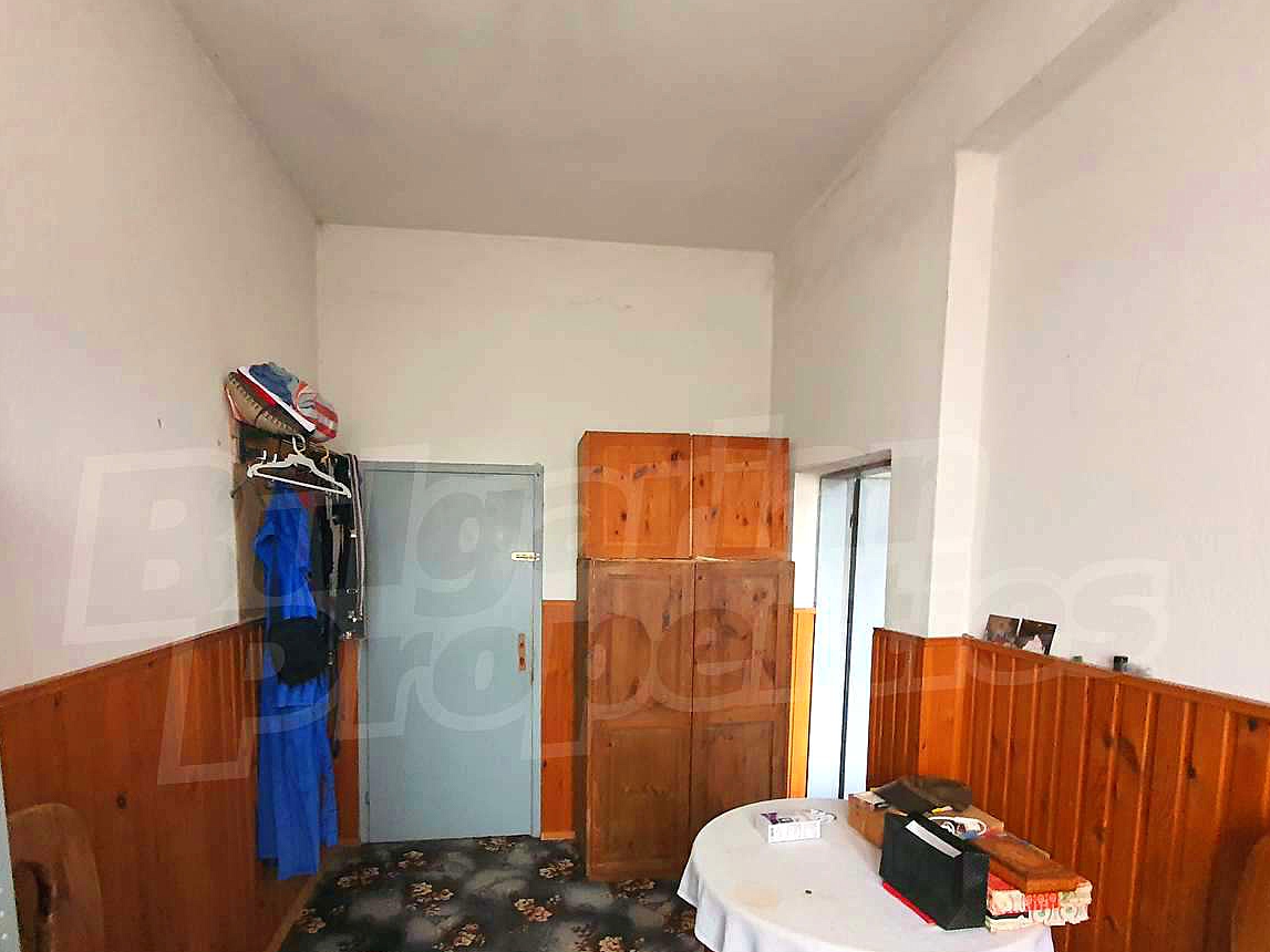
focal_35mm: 17
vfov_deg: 73.4
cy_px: 599
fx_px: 624
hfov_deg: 91.0
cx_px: 616
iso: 640
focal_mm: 1.8
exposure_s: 1/25
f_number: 2.2
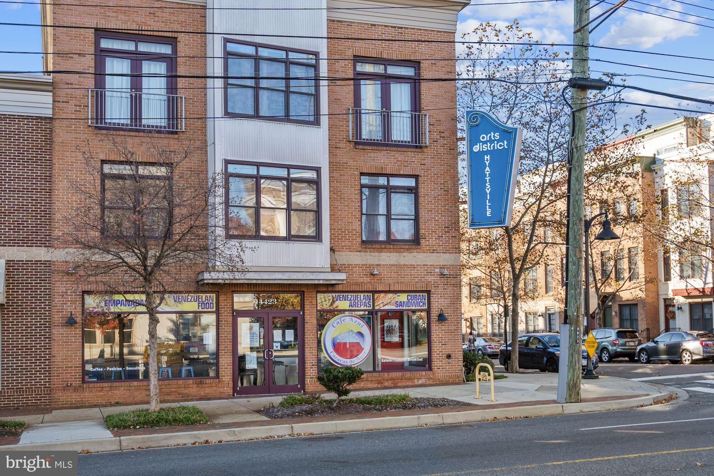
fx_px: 793
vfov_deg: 33.4
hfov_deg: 48.5
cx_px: 357
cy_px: 238
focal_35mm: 40
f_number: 8
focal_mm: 27
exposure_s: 1/160
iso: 100
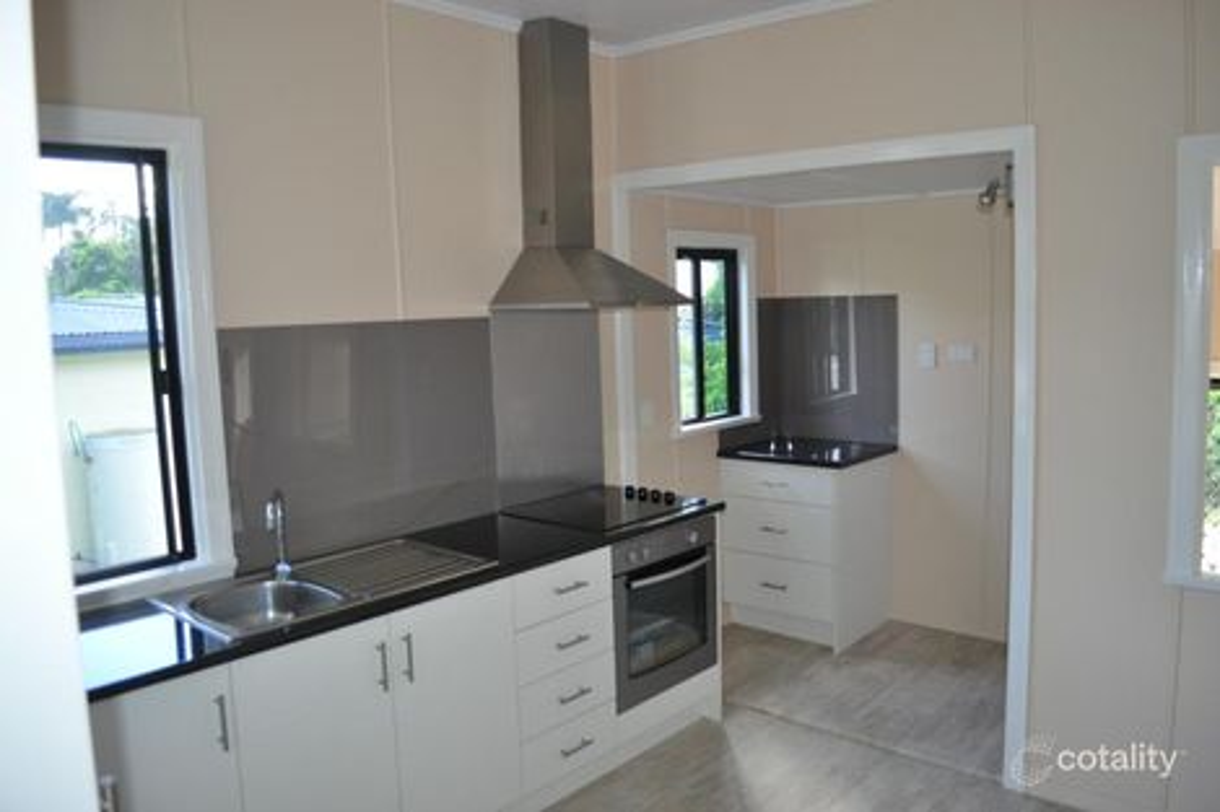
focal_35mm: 27
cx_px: 610
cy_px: 406
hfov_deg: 67.4
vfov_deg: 47.9
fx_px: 915
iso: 800
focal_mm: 18
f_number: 3.5
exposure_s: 1/100
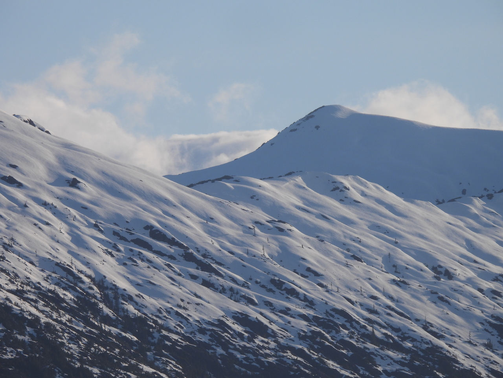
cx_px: 252
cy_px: 189
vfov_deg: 3.0
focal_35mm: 500
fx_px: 7265
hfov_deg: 4.0
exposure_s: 1/1000
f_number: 5
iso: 100
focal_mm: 89.2
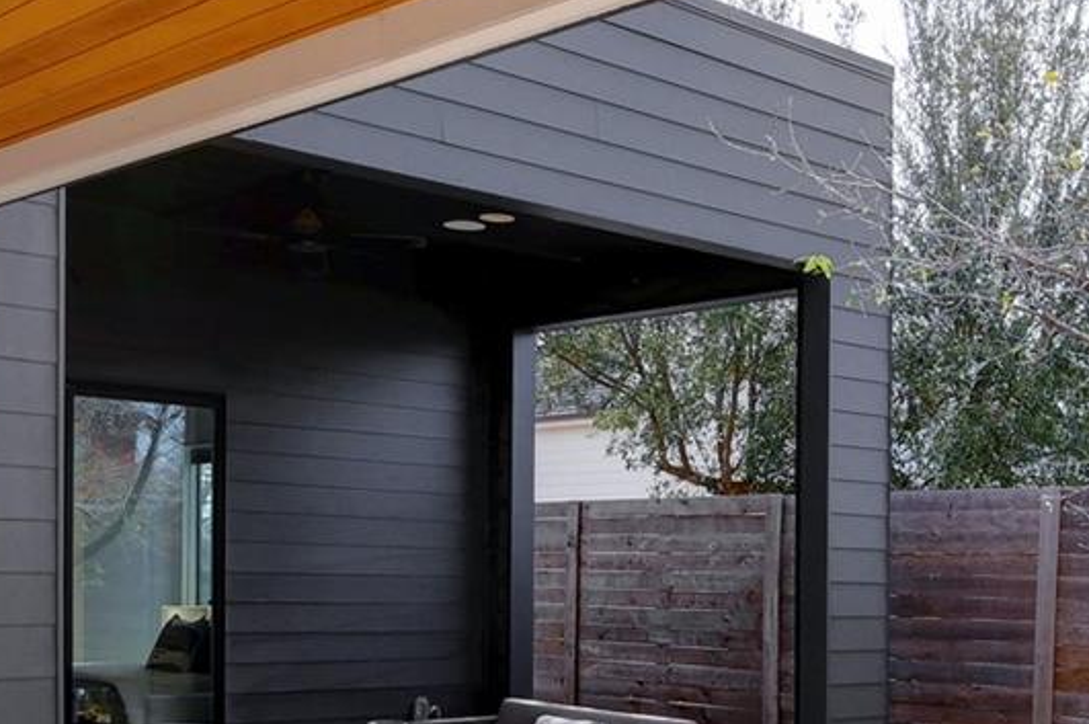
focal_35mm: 54
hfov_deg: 36.0
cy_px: 581
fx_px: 1632
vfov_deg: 24.6
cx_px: 826
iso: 400
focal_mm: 14
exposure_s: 1/250
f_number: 11
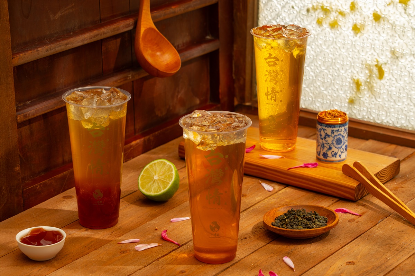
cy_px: 138
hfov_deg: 19.5
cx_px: 208
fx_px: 1210
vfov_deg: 13.0
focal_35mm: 105
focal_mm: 105
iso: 125
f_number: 9
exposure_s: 1/160
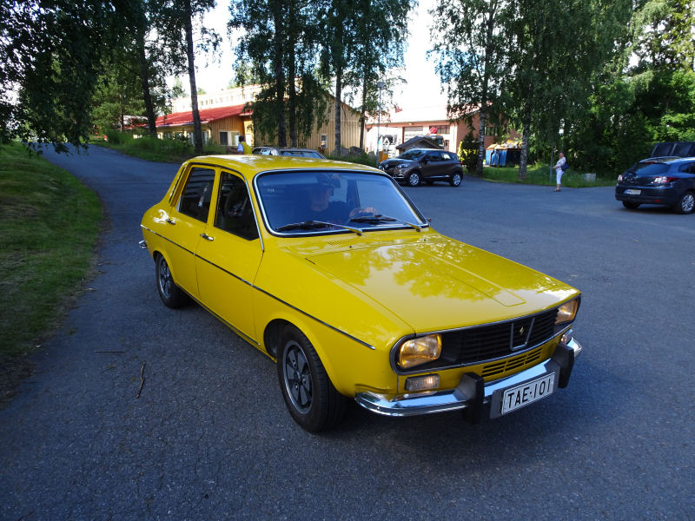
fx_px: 482
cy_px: 260
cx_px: 348
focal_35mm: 24
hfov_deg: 71.6
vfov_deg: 56.8
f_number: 3.5
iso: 80
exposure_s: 1/200
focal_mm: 4.1
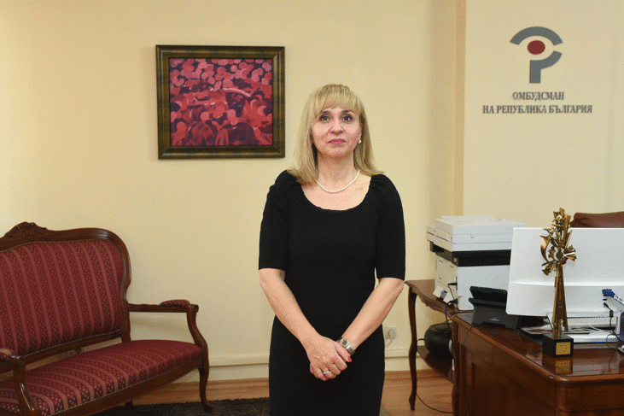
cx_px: 312
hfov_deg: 41.1
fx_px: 832
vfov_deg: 28.1
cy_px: 208
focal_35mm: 48
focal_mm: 48
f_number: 7.1
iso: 1000
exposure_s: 1/160
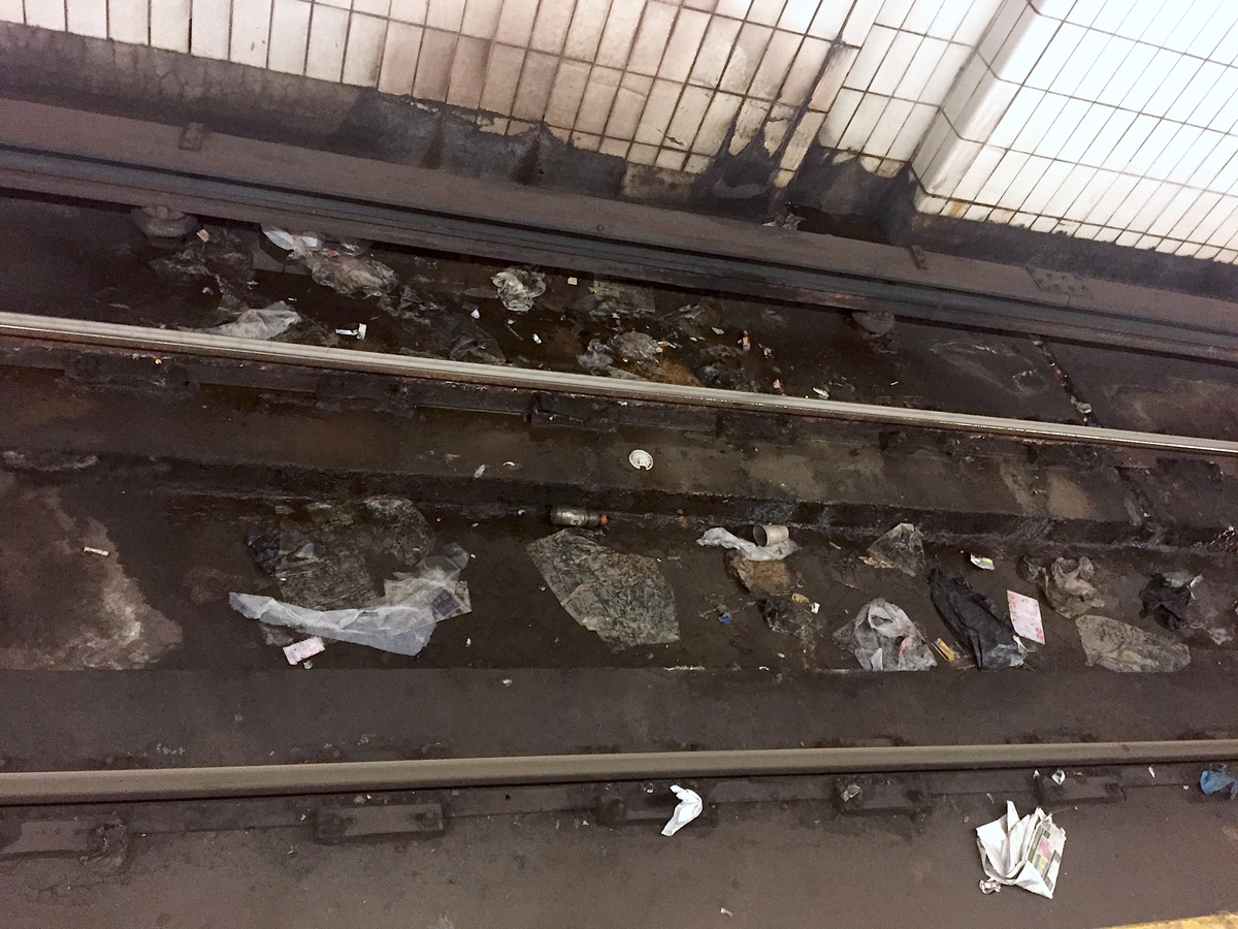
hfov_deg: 61.7
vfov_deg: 48.2
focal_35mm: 29
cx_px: 619
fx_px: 1037
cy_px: 464
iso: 320
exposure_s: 1/15
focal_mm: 4.15
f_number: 2.2
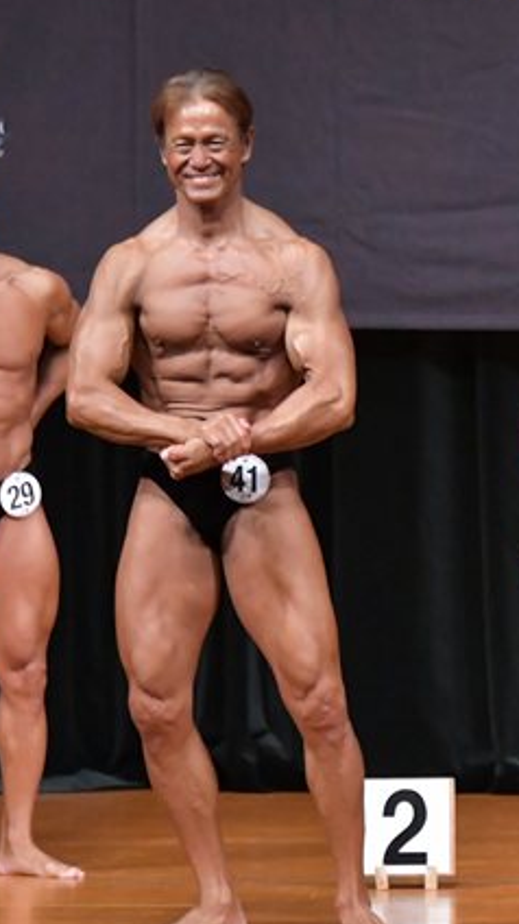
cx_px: 681
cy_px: 493
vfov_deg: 5.0
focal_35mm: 431
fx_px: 10561
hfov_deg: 2.8
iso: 6400
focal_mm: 150
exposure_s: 1/400
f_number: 5.6
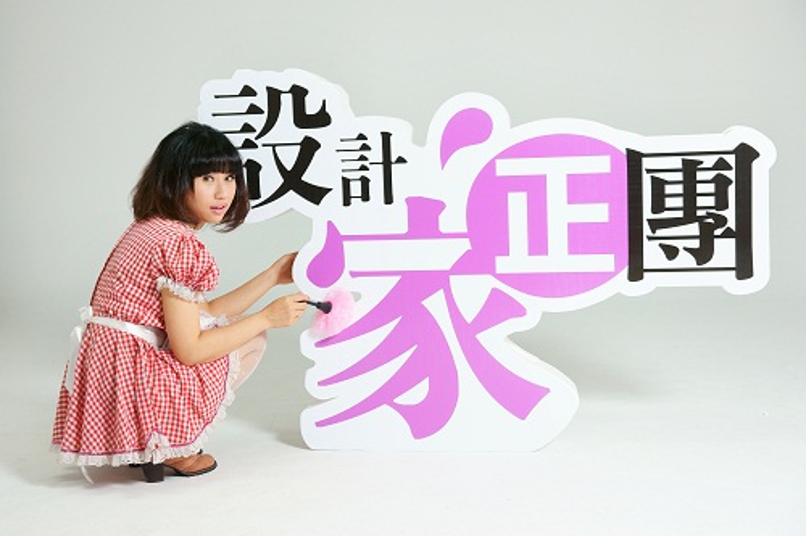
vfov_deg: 27.0
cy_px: 268
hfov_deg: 39.6
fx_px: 1119
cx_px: 403
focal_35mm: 50
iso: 250
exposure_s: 1/60
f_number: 4
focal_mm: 50
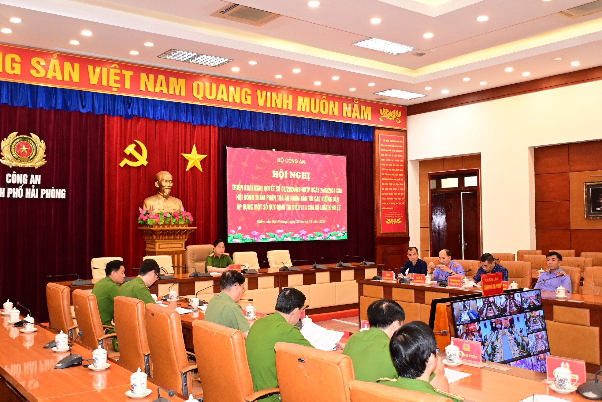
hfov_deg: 55.8
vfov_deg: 38.9
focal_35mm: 34
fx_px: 569
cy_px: 201
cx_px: 301
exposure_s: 1/200
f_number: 3.8
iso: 2500
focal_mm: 23
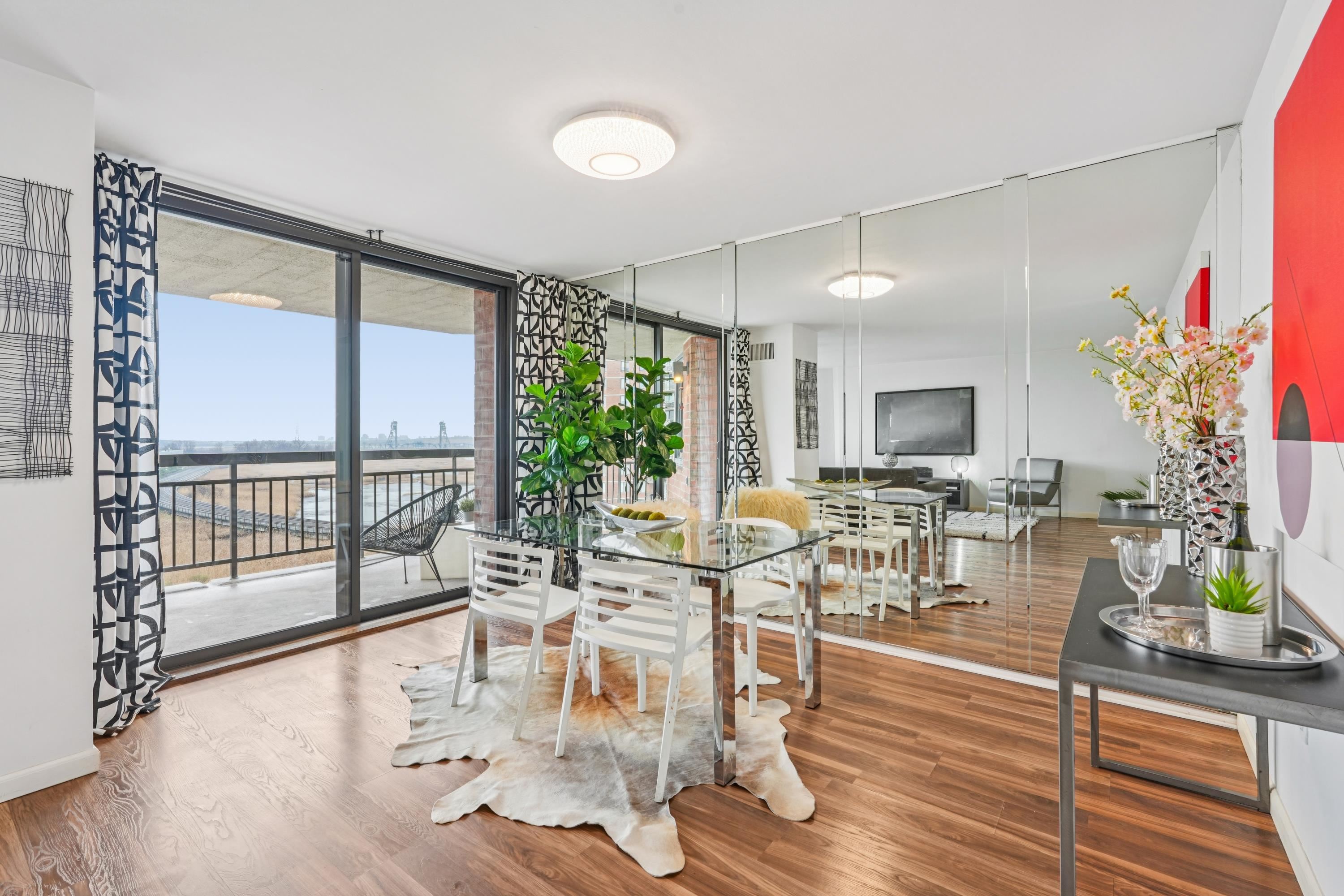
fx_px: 616
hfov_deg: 95.0
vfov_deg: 72.1
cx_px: 672
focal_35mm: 16
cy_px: 448
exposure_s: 1/10
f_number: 10
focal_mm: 16.5
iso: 400
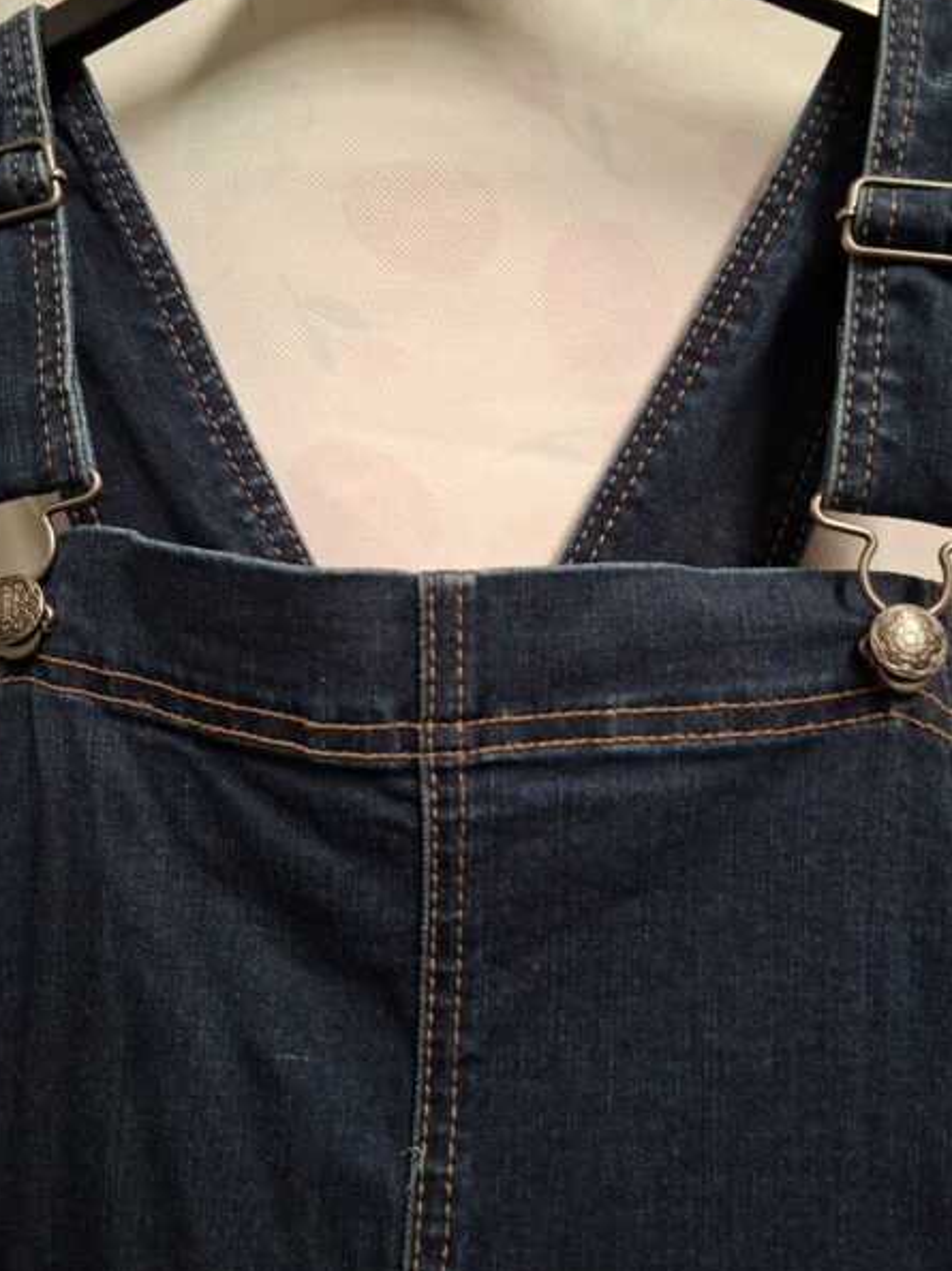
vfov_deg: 57.9
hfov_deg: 45.4
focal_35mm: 31
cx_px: 471
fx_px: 1138
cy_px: 514
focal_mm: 5.54
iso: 200
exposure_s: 1/50
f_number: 1.8
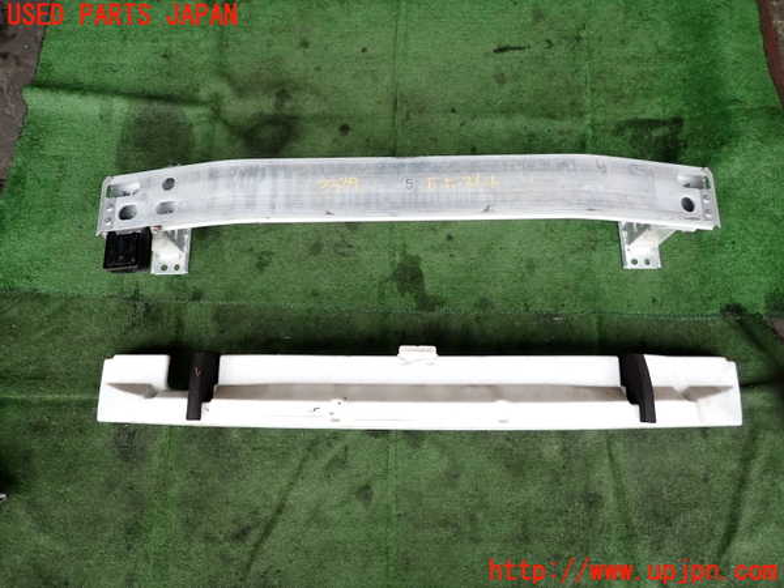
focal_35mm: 25
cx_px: 392
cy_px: 294
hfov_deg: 69.4
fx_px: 566
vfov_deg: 54.9
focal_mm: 4.5
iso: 100
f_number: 2
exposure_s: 1/160
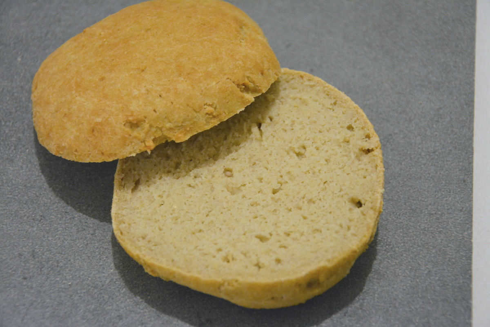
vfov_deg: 13.8
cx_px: 245
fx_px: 1348
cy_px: 164
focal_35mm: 99
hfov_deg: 20.6
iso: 3200
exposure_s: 1/20
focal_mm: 66
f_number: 5.3
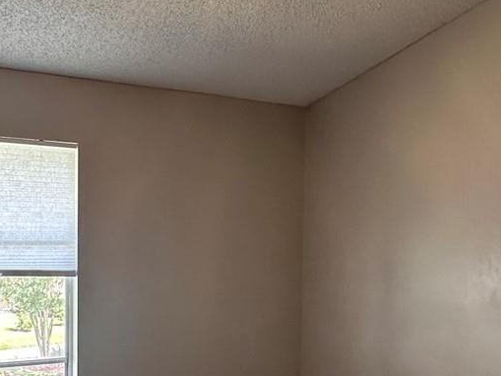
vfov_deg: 32.4
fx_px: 637
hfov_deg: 42.2
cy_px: 272
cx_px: 154
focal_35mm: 44
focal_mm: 2.22
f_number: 2.2
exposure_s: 1/99
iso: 200
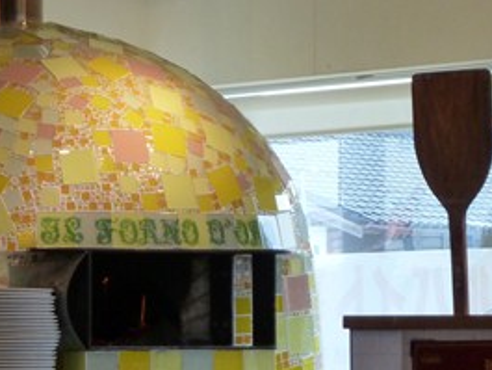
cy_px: 296
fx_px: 3811
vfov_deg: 5.5
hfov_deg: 7.4
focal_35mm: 268
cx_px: 171
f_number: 4.4
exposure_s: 1/50
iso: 250
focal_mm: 18.2
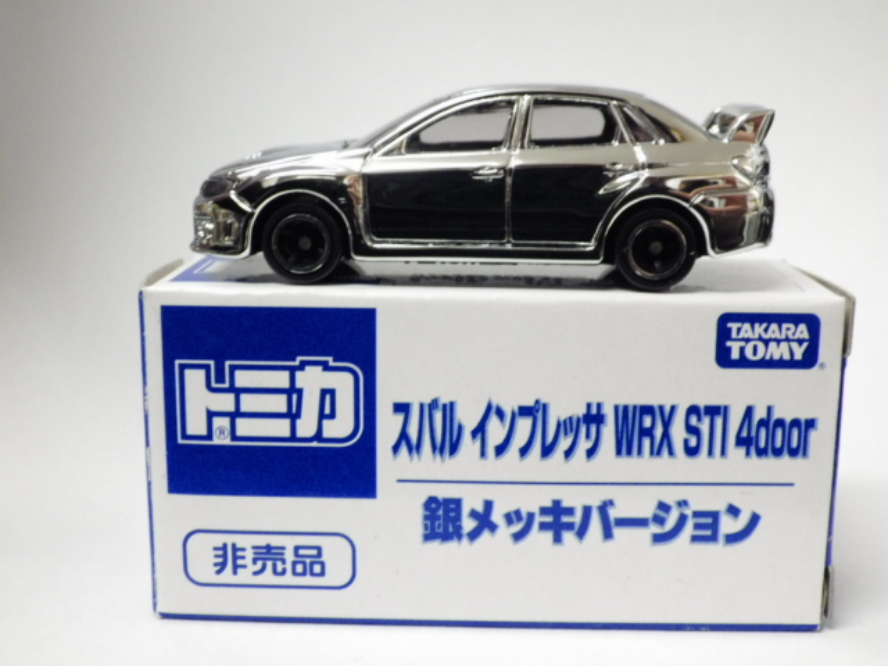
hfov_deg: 38.2
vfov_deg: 29.1
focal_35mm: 50
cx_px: 444
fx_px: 1283
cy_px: 333
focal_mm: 9
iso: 800
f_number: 3.8
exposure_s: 1/30
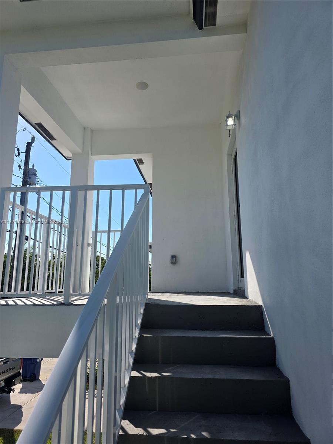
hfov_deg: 58.9
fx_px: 295
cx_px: 166
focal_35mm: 23
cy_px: 222
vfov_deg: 73.9
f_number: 1.7
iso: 80
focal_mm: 6.3
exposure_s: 1/7061
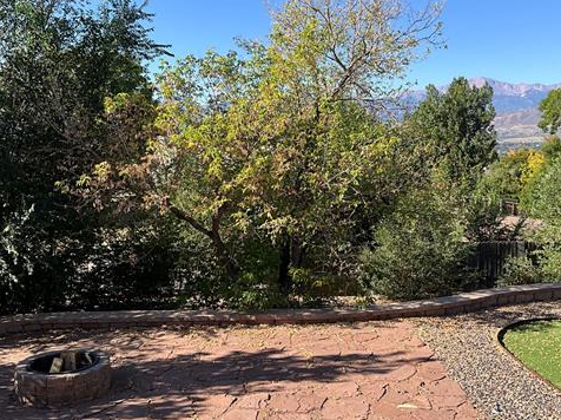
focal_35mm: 39
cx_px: 288
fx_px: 631
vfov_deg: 36.7
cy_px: 181
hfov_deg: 47.9
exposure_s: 1/944
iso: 25
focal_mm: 3
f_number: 1.8
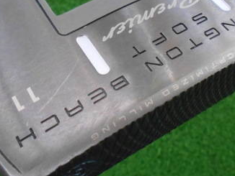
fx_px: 346
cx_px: 133
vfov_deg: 28.4
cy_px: 60
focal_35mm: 51
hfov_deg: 37.4
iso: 800
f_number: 3.2
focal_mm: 4.6
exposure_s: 1/200
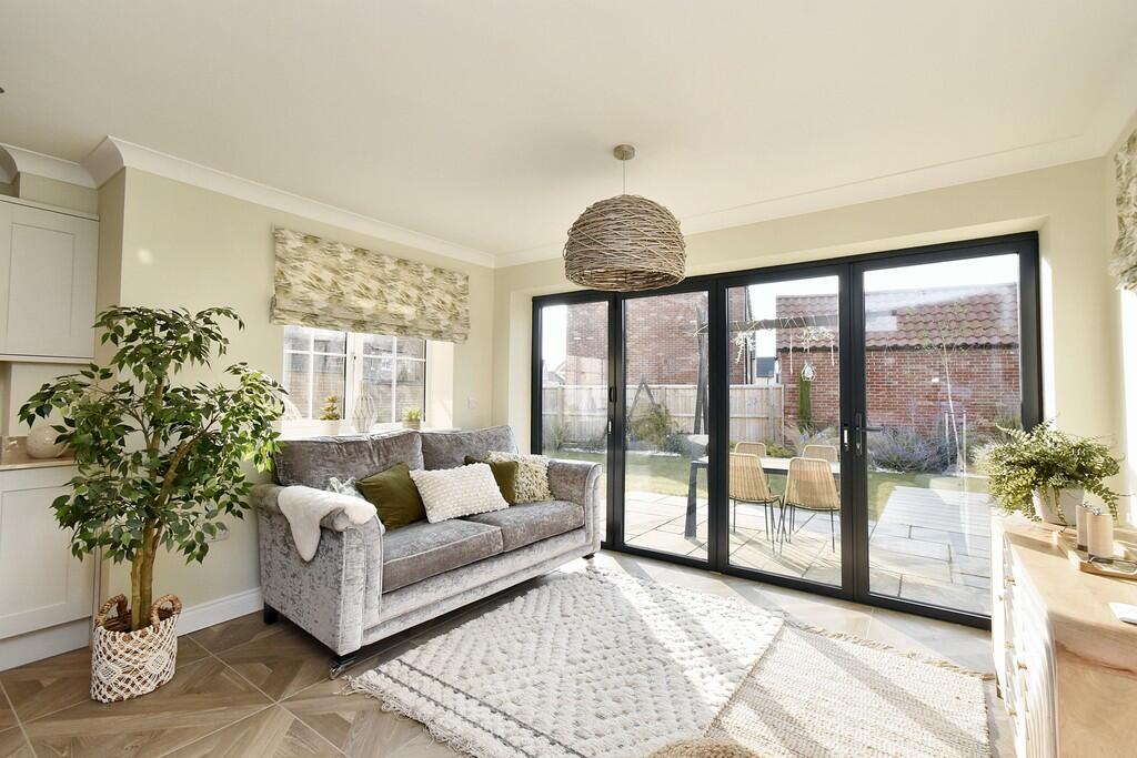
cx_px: 568
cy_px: 379
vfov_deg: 77.3
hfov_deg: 100.4
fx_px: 474
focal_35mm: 15
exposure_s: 1/200
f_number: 9
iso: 800
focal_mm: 10
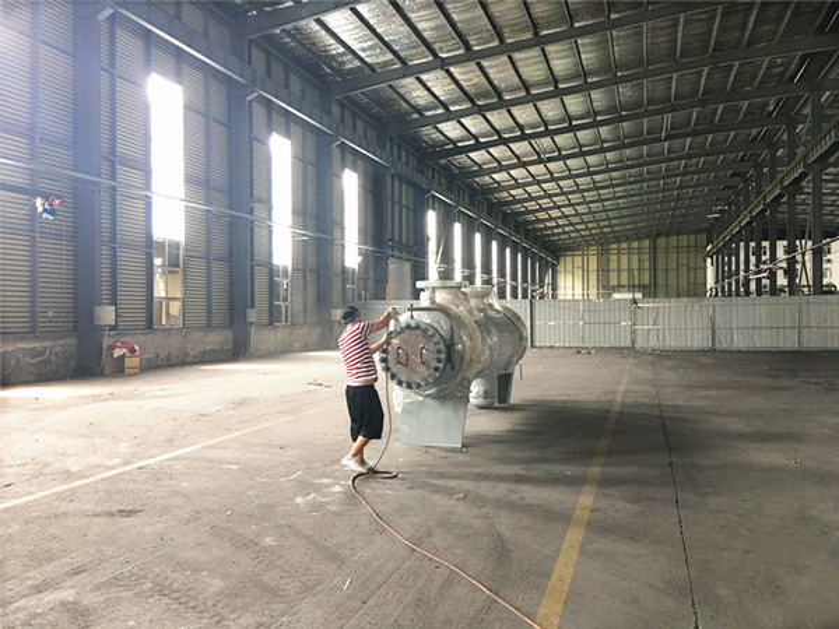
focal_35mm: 29
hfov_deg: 61.7
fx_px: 703
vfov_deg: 48.2
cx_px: 420
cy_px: 314
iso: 64
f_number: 2.2
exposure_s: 1/17
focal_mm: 4.15
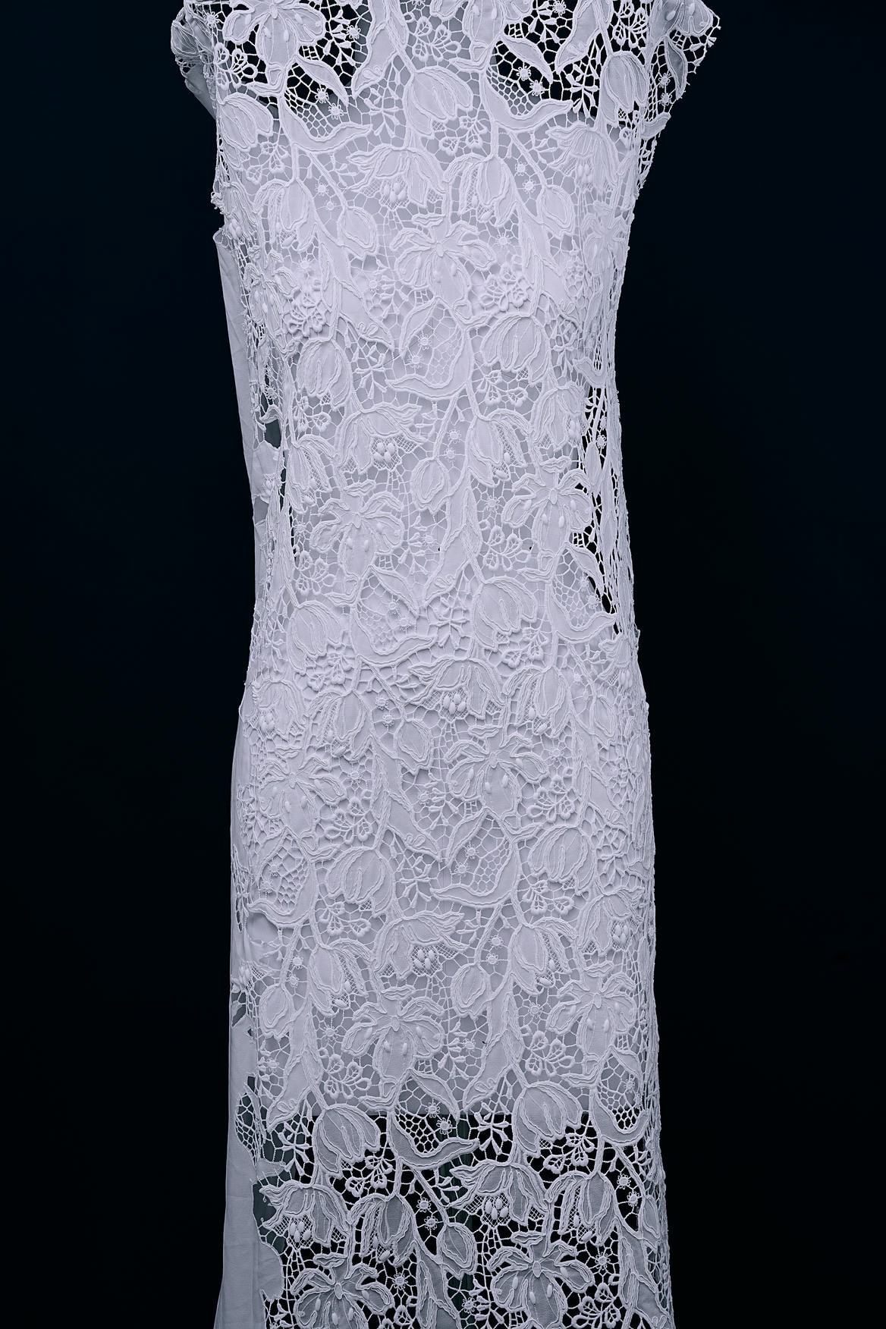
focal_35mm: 68
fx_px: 2510
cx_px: 443
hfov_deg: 20.0
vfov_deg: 29.7
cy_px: 664
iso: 100
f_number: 11
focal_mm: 68
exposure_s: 1/125
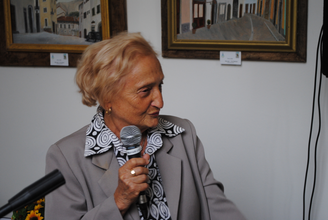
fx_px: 753
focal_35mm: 82
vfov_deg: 16.6
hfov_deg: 24.6
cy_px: 110
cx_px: 164
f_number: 5.6
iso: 360
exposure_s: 1/30
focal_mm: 55
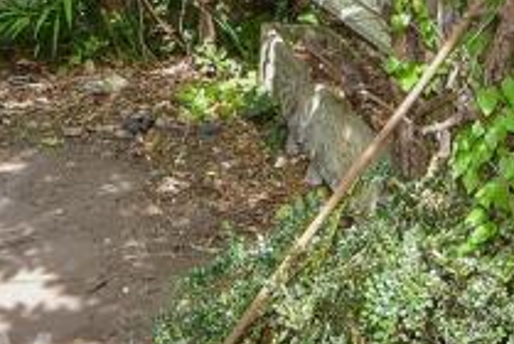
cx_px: 192
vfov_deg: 14.4
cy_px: -200
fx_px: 1258
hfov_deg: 23.0
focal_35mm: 88
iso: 160
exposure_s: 1/50
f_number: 8
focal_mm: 12
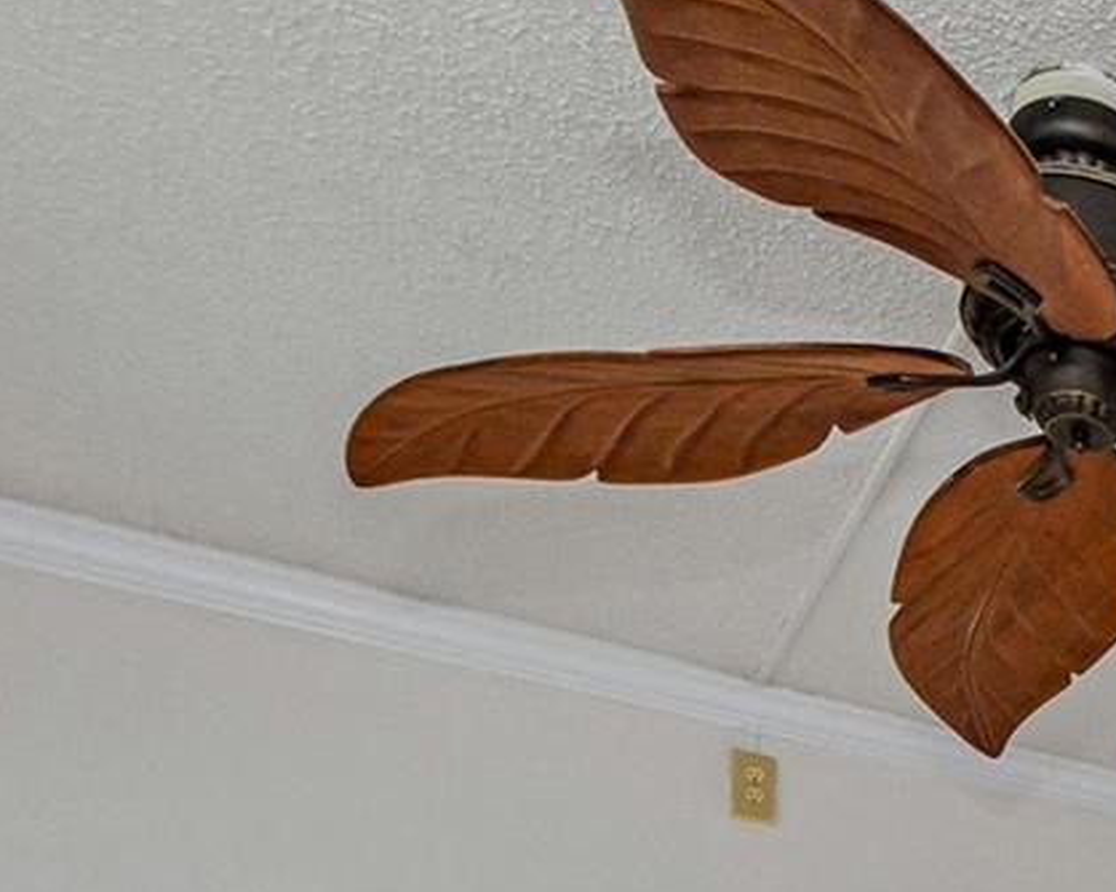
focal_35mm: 43
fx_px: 1420
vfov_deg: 26.5
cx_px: 1487
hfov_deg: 31.7
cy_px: 1294
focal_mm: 8
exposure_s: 1/40
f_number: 8
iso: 320
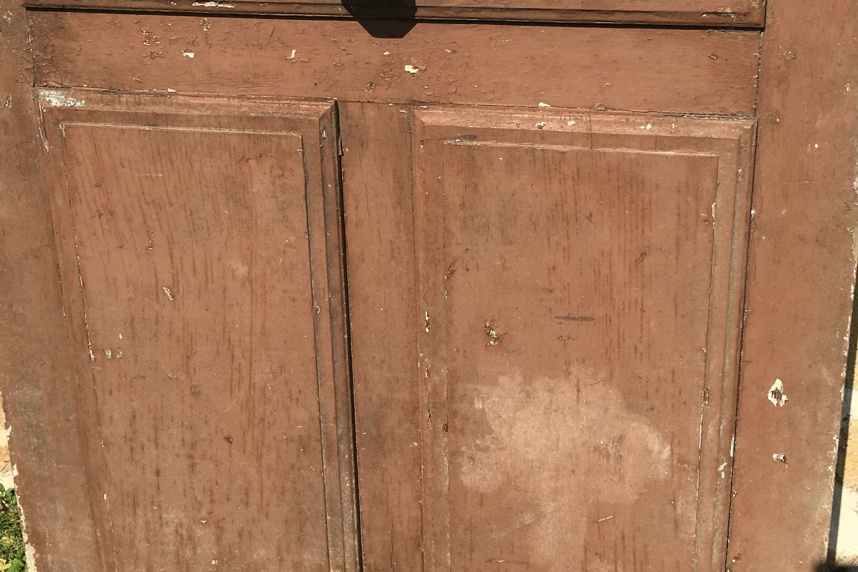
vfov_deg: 26.1
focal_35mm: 51
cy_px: 139
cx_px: 414
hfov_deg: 38.9
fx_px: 1215
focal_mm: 4.15
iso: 25
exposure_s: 1/1923
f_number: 2.2
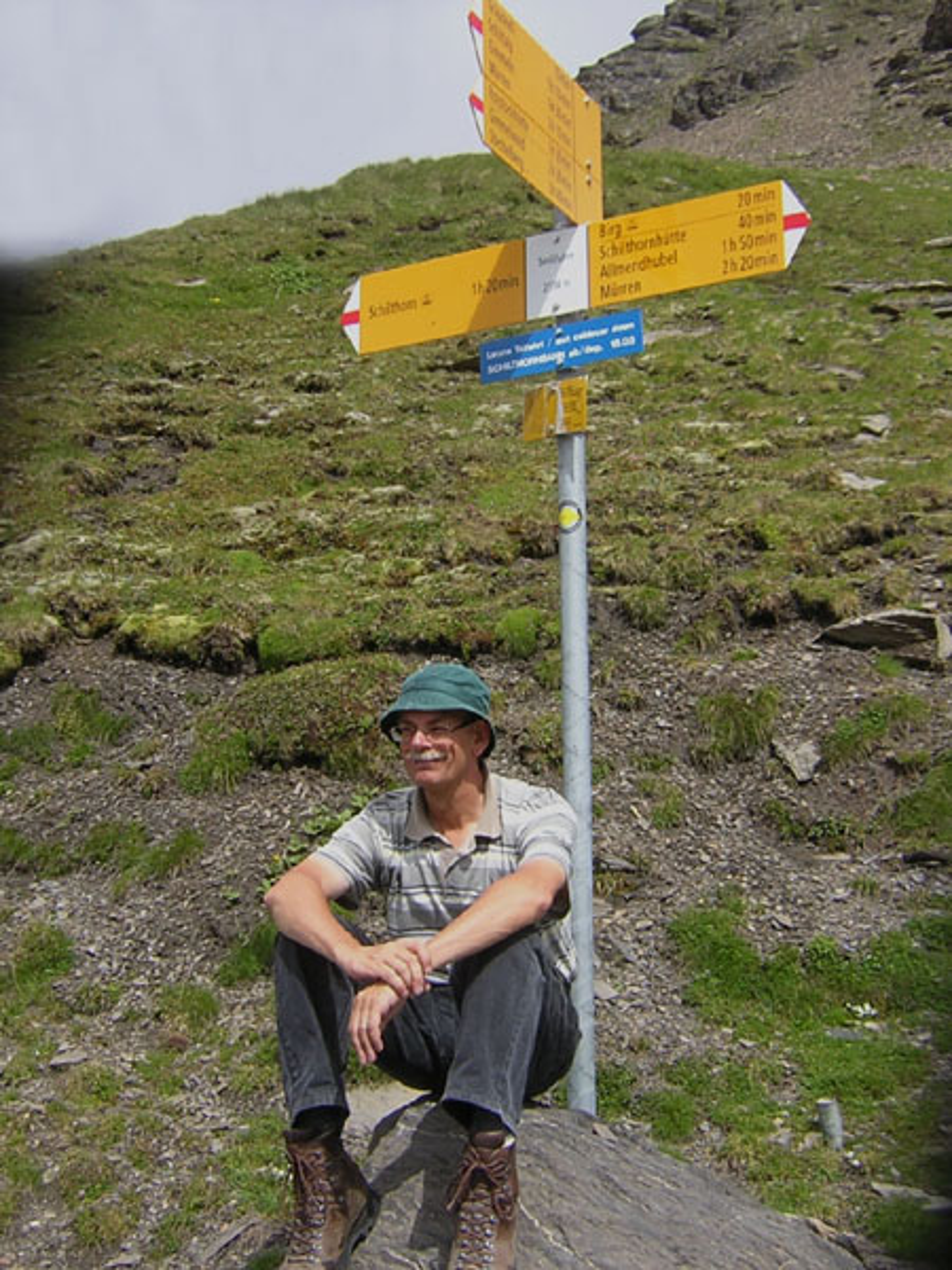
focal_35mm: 36
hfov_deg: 39.7
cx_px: 476
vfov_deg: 51.4
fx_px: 1320
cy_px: 635
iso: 100
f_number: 5.2
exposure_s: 1/298
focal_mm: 4.7
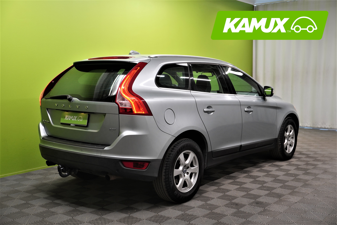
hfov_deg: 46.4
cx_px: 168
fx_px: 393
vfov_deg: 31.9
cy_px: 112
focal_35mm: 42
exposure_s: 1/15
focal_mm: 28
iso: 400
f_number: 9
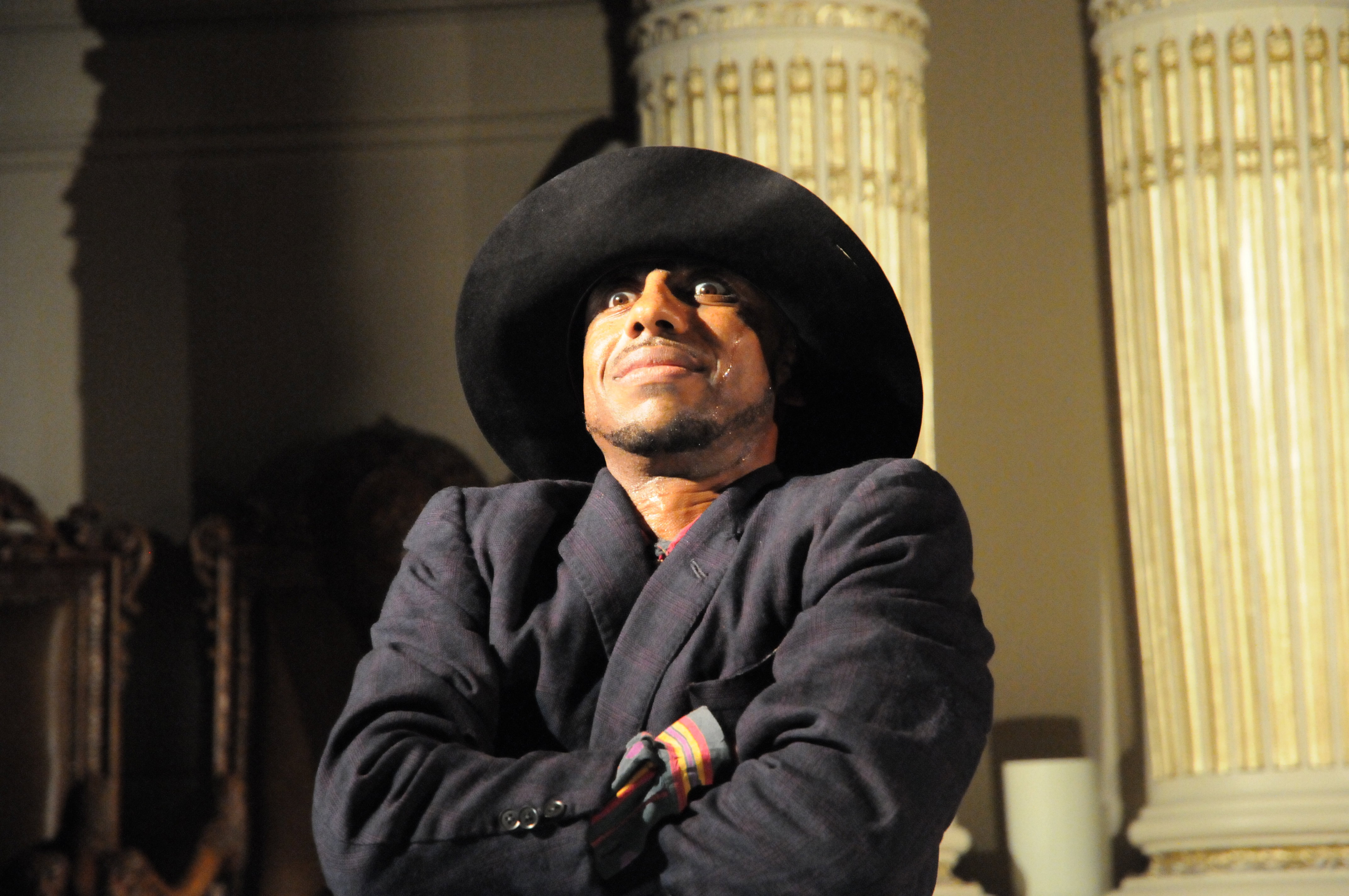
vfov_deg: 10.7
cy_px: 448
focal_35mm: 128
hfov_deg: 16.1
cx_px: 674
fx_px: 4772
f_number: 5.6
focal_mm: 85
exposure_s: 1/160
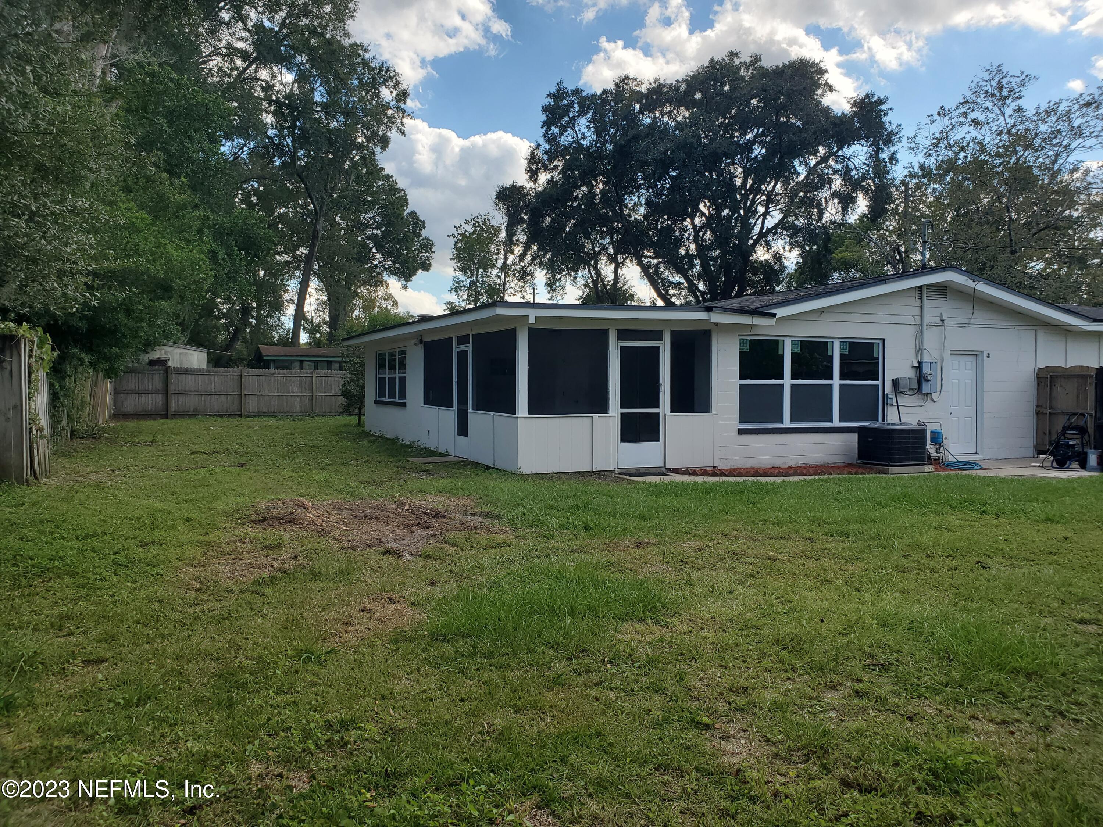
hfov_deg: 67.3
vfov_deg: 53.1
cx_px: 552
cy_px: 414
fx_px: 828
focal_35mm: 26
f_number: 2.4
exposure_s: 1/1305
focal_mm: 4.3
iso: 50
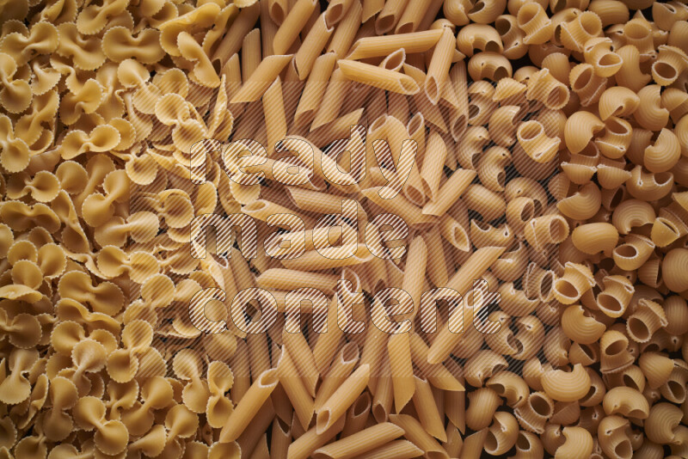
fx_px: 956
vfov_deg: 27.0
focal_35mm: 50
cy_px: 230
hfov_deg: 39.6
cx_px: 344
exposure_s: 1/100
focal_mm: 50
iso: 160
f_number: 8
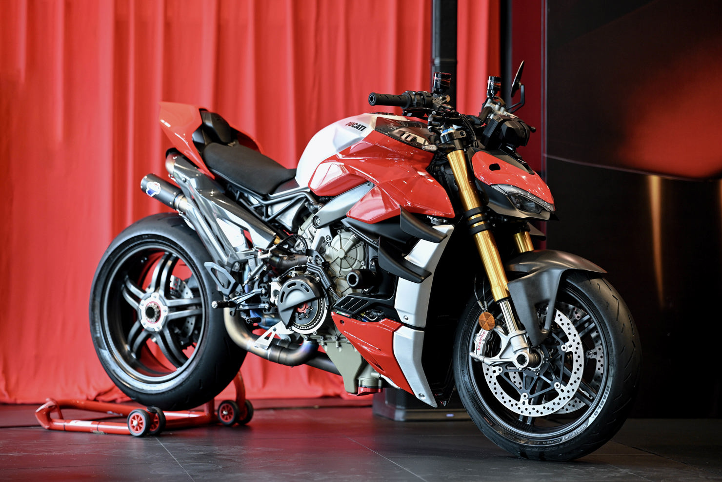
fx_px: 1945
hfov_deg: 21.0
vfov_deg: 14.1
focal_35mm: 97
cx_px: 361
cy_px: 241
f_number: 2
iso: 640
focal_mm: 97
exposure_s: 1/400
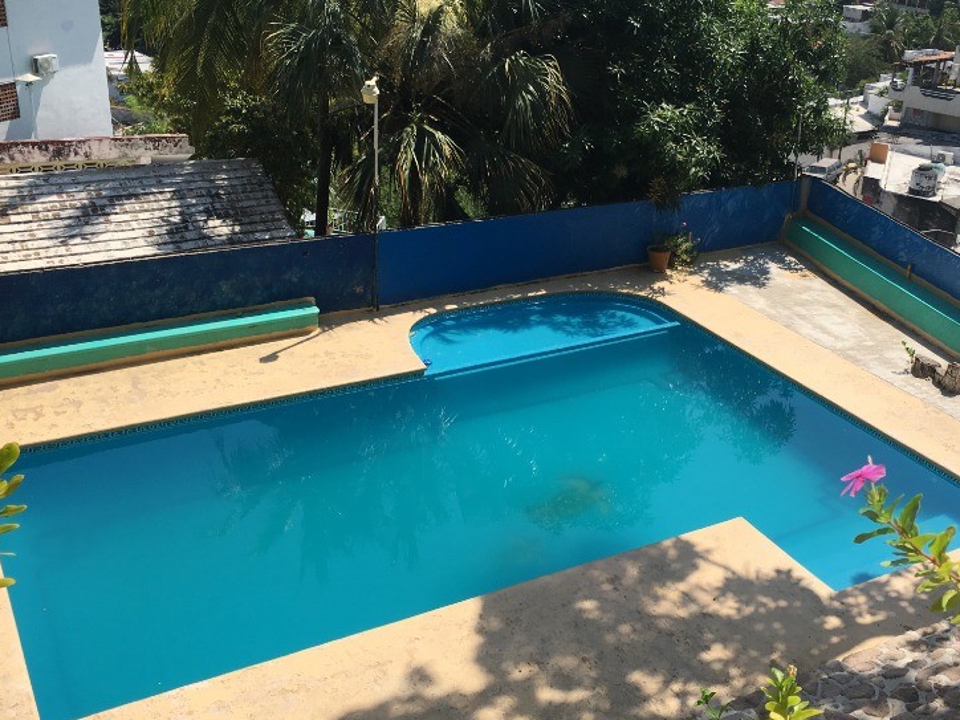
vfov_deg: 35.1
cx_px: 564
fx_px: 1137
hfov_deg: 45.6
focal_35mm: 41
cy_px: 329
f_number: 2.2
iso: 25
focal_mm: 4.15
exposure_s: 1/2262
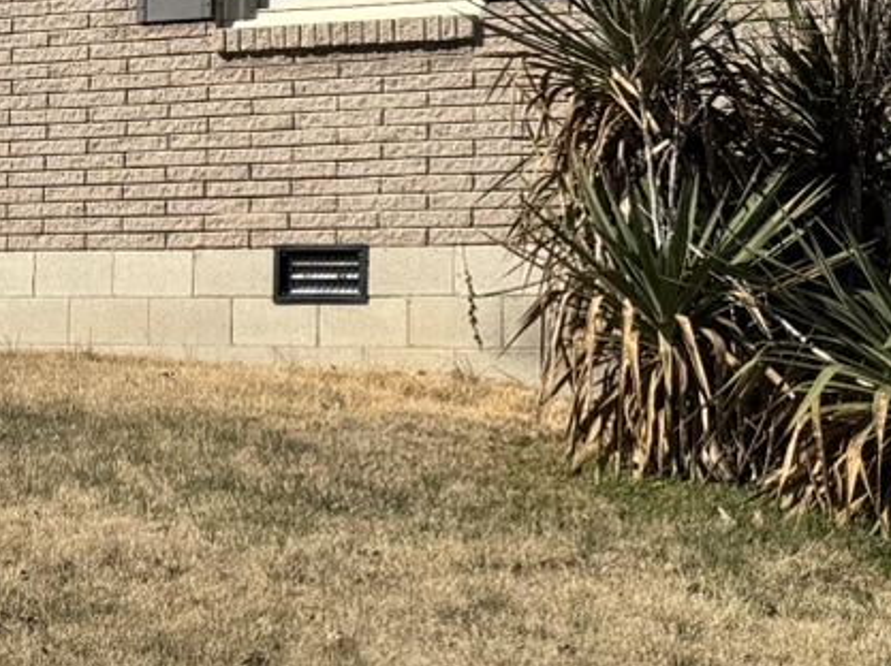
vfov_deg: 12.4
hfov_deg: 16.2
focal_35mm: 118
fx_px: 3035
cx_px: -75
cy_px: 19
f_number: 1.78
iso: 80
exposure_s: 1/4608
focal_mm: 6.76
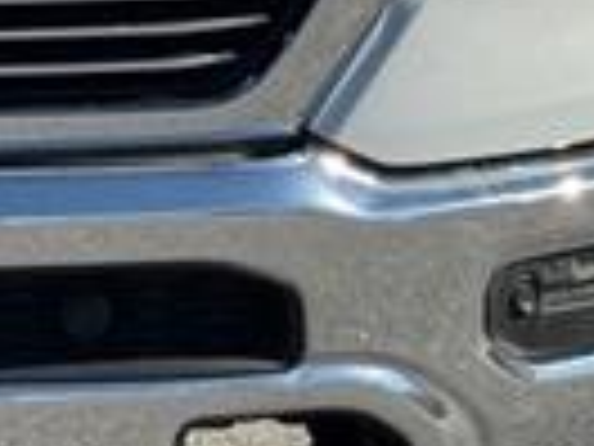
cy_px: -171
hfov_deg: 8.3
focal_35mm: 232
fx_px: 3981
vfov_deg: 6.3
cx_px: -364
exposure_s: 1/5848
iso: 64
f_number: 1.78
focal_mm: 6.76
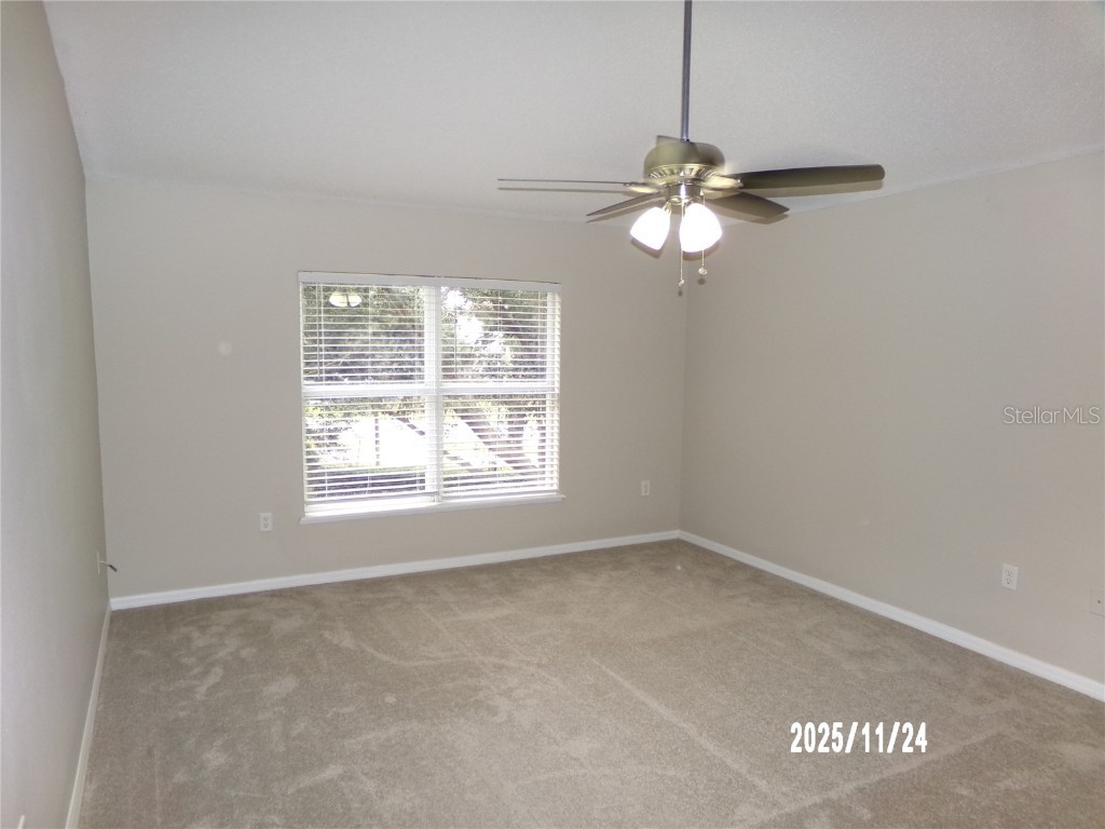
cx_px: 552
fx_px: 766
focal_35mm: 24
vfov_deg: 56.8
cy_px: 414
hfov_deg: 71.6
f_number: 3.7
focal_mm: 4.3
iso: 200
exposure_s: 1/34
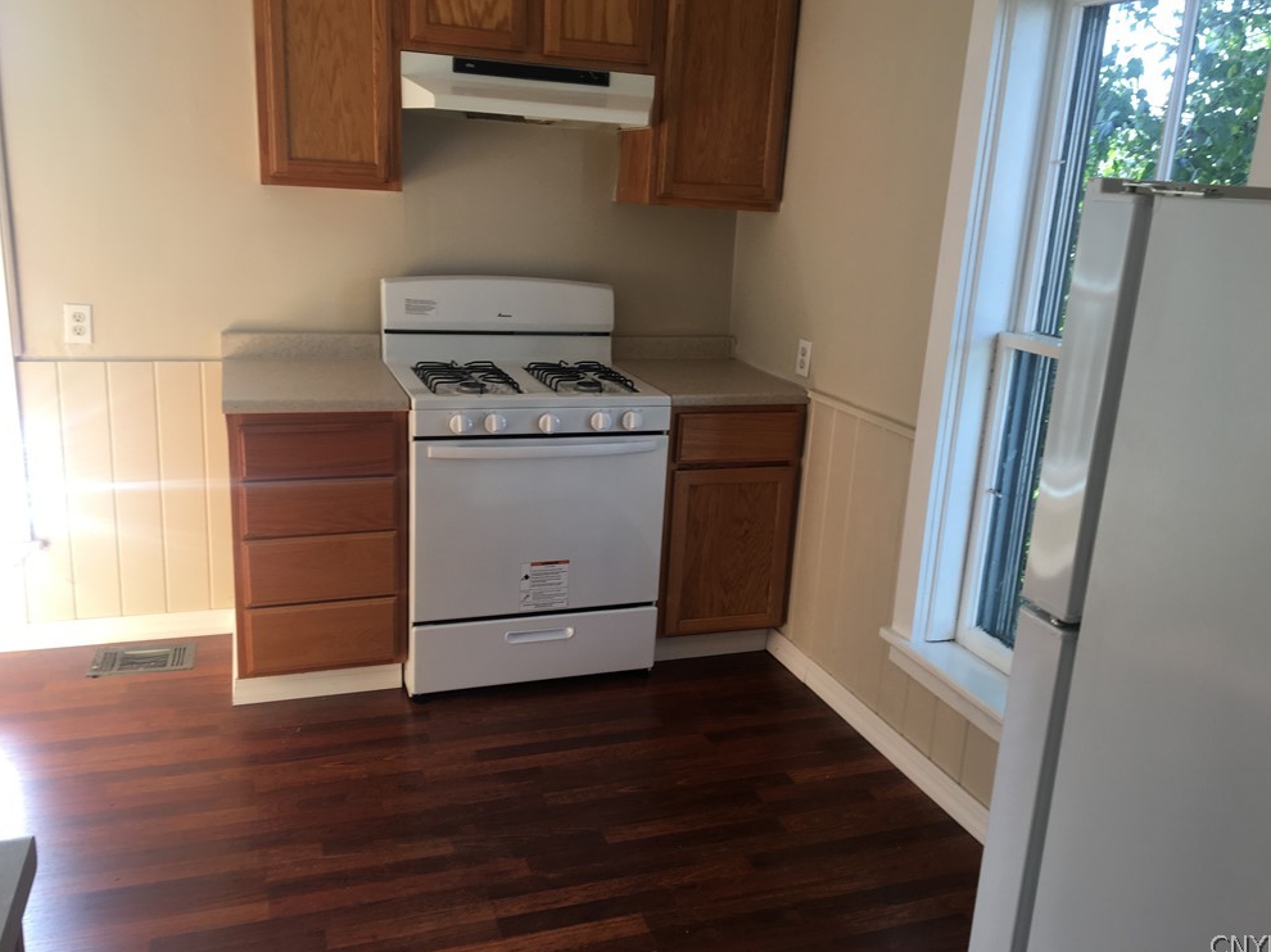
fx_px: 1101
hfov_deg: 60.0
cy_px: 475
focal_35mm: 30
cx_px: 641
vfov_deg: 46.8
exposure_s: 1/60
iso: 25
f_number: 2.2
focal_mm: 4.15
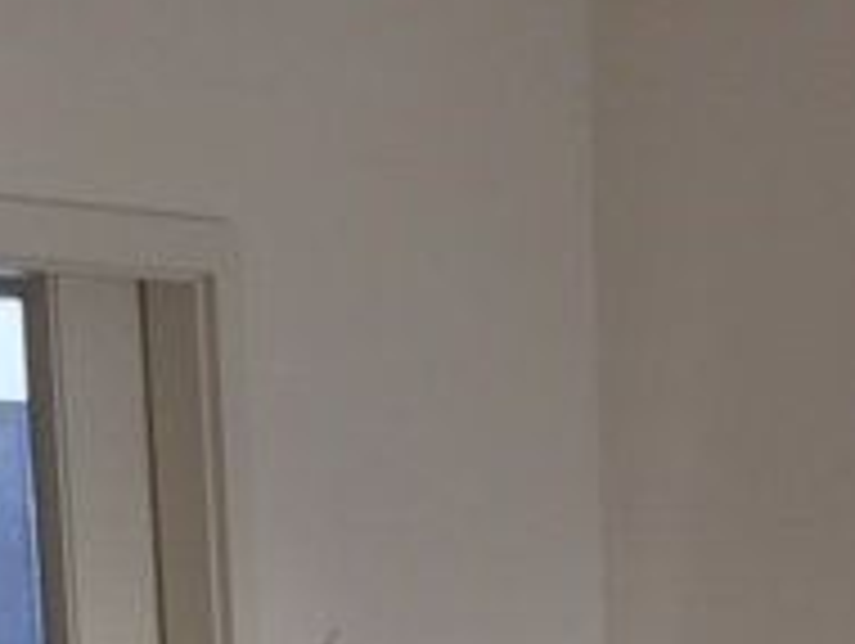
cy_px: 1693
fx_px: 3858
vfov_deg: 8.5
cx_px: 1066
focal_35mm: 156
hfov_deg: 12.3
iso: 32
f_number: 2.2
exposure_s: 1/100
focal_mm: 4.15
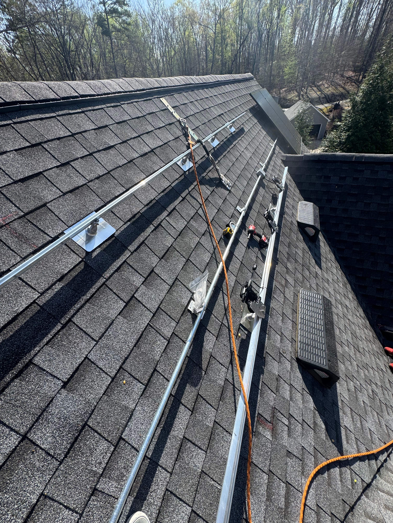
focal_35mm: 14
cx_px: 196
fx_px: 212
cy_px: 262
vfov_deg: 102.1
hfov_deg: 85.7
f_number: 2.2
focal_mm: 2.22
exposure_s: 1/1063
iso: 40
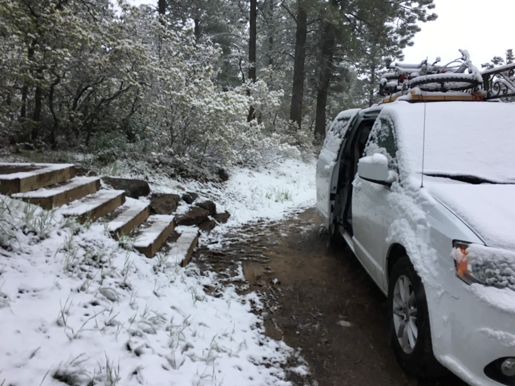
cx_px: 263
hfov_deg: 60.0
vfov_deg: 46.8
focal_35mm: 30
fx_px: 446
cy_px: 191
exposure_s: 1/40
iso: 25
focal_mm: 4.15
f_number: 2.2
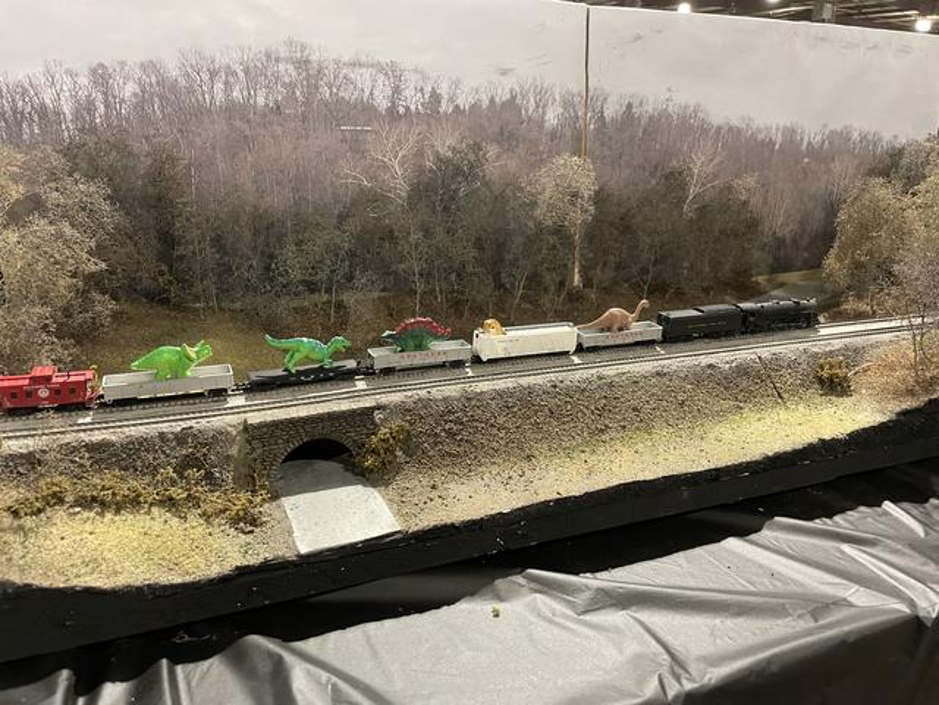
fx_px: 705
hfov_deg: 67.3
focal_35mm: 26
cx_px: 470
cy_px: 352
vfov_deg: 53.1
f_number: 1.6
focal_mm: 4.2
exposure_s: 1/60
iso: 320
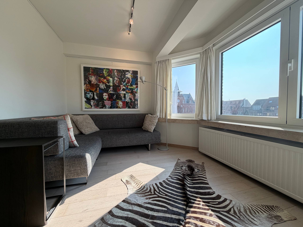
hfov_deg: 102.1
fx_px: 123
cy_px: 114
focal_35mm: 14
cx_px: 152
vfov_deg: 85.7
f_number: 2.2
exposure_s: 1/502
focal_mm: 2.22
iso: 50
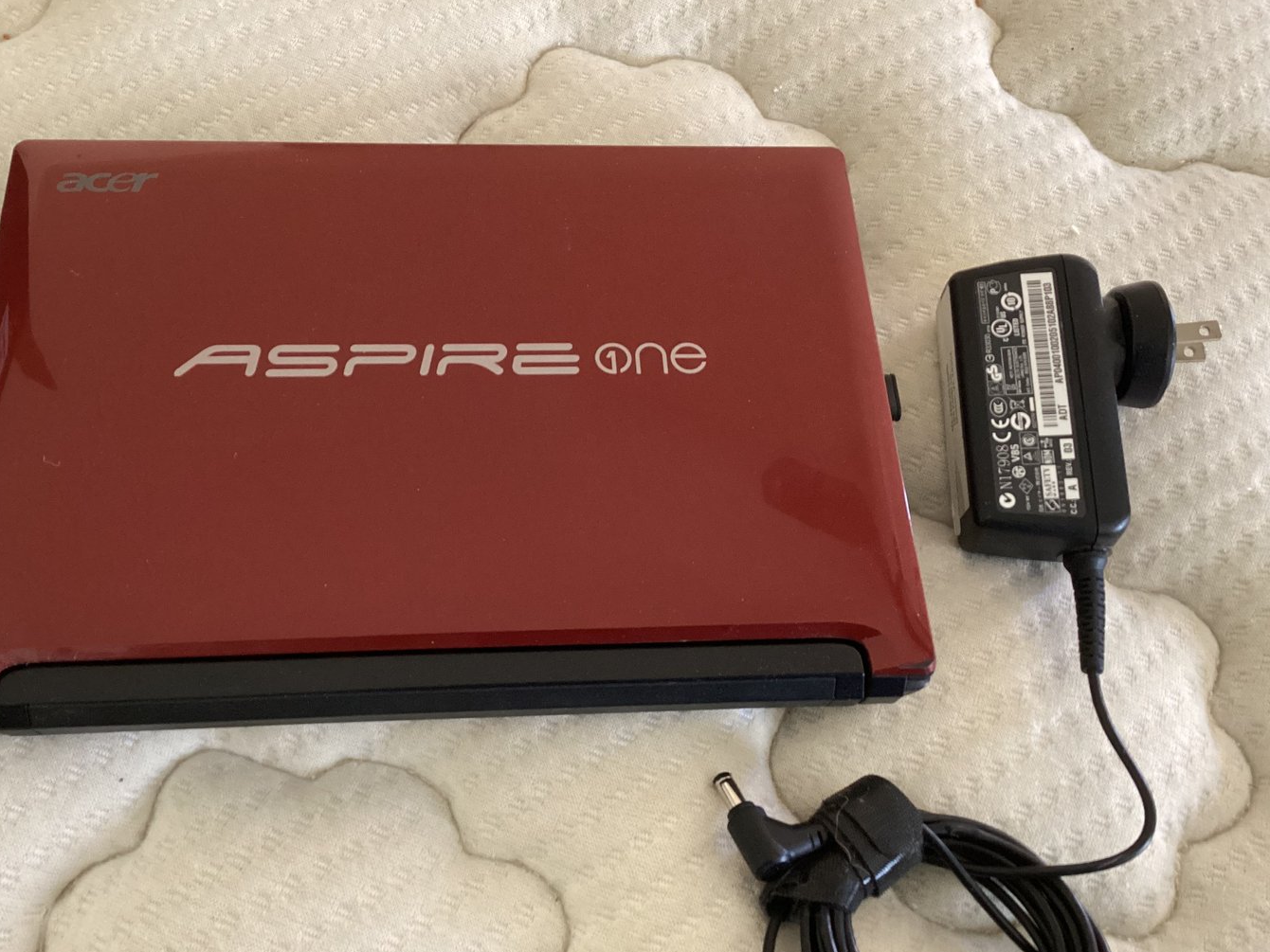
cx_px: 607
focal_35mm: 35
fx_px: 1284
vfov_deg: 40.7
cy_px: 503
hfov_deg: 52.6
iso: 400
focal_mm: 3.3
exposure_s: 1/40
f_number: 2.4
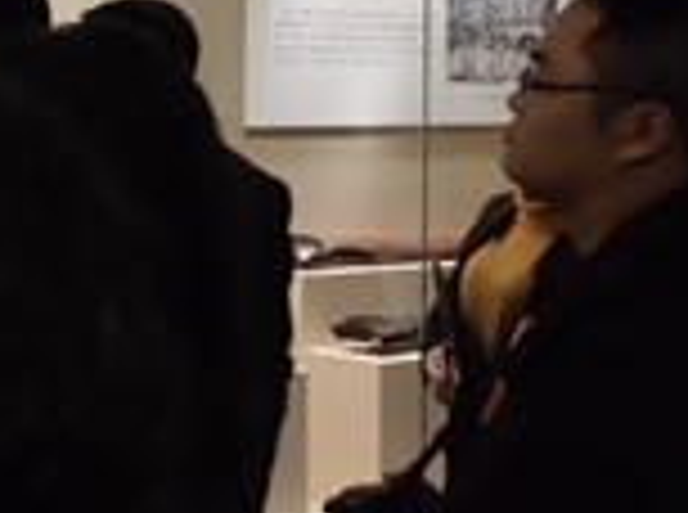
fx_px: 1884
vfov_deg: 15.4
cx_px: -364
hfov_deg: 18.2
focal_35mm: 95
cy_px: 133
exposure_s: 1/17
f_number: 1.8
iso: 819
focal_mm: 4.27
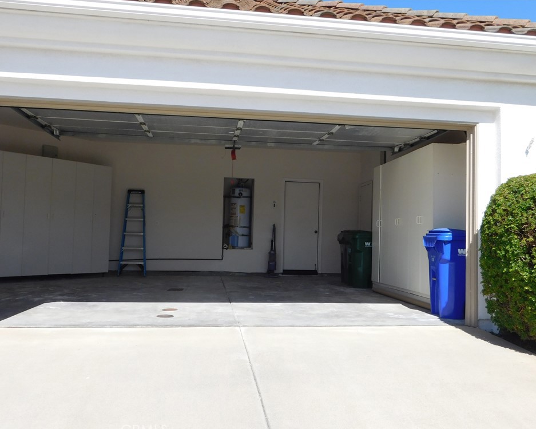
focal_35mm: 32
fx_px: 508
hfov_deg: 55.6
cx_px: 284
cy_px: 219
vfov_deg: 45.8
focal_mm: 5.3
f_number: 3.2
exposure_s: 1/1250
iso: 125
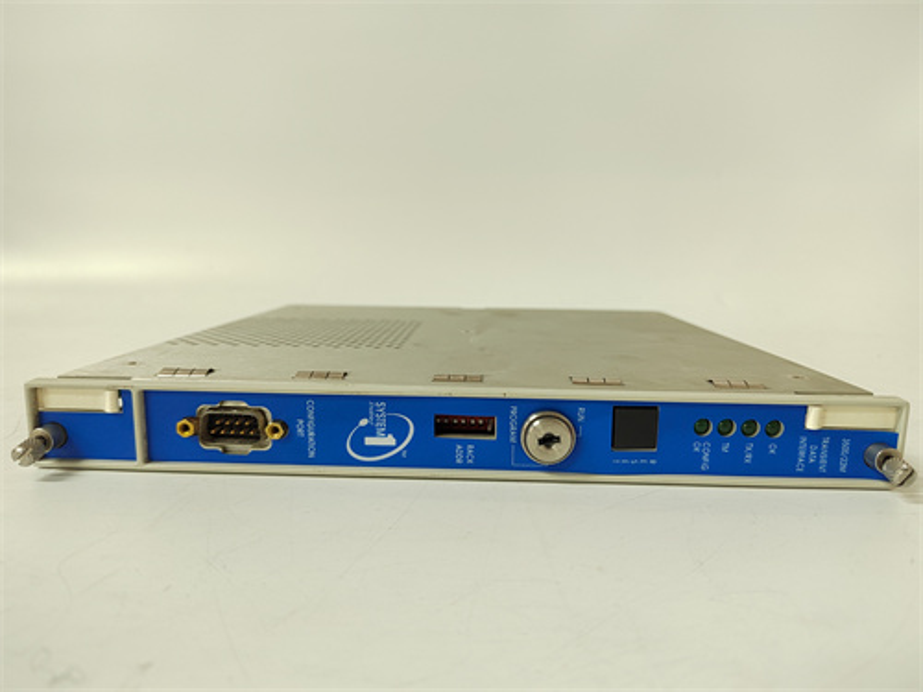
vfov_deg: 58.9
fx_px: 613
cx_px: 462
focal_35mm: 23
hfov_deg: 73.9
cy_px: 346
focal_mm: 5.52
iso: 1581
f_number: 1.9
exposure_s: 1/60
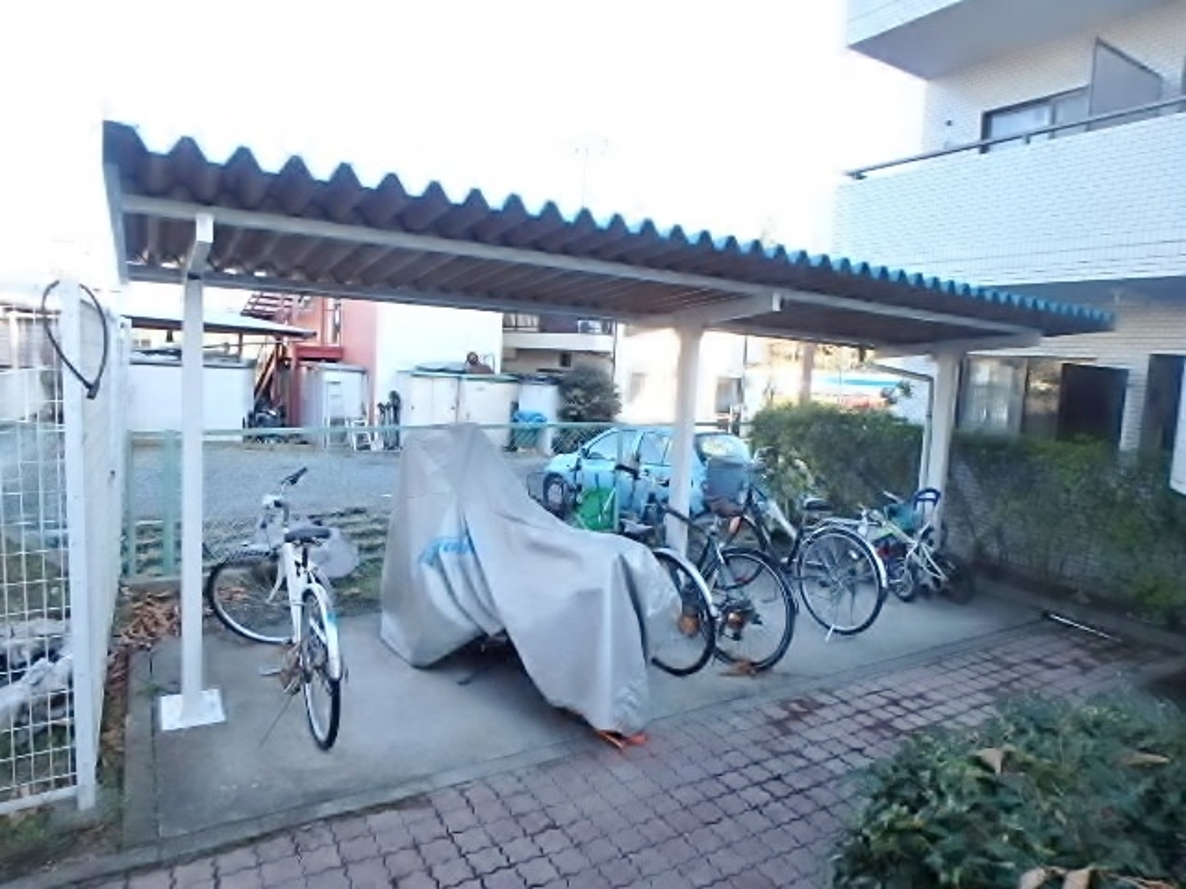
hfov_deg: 79.0
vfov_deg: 63.4
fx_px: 719
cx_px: 593
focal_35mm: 21
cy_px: 444
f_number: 3.5
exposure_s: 1/250
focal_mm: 3.7
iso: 400
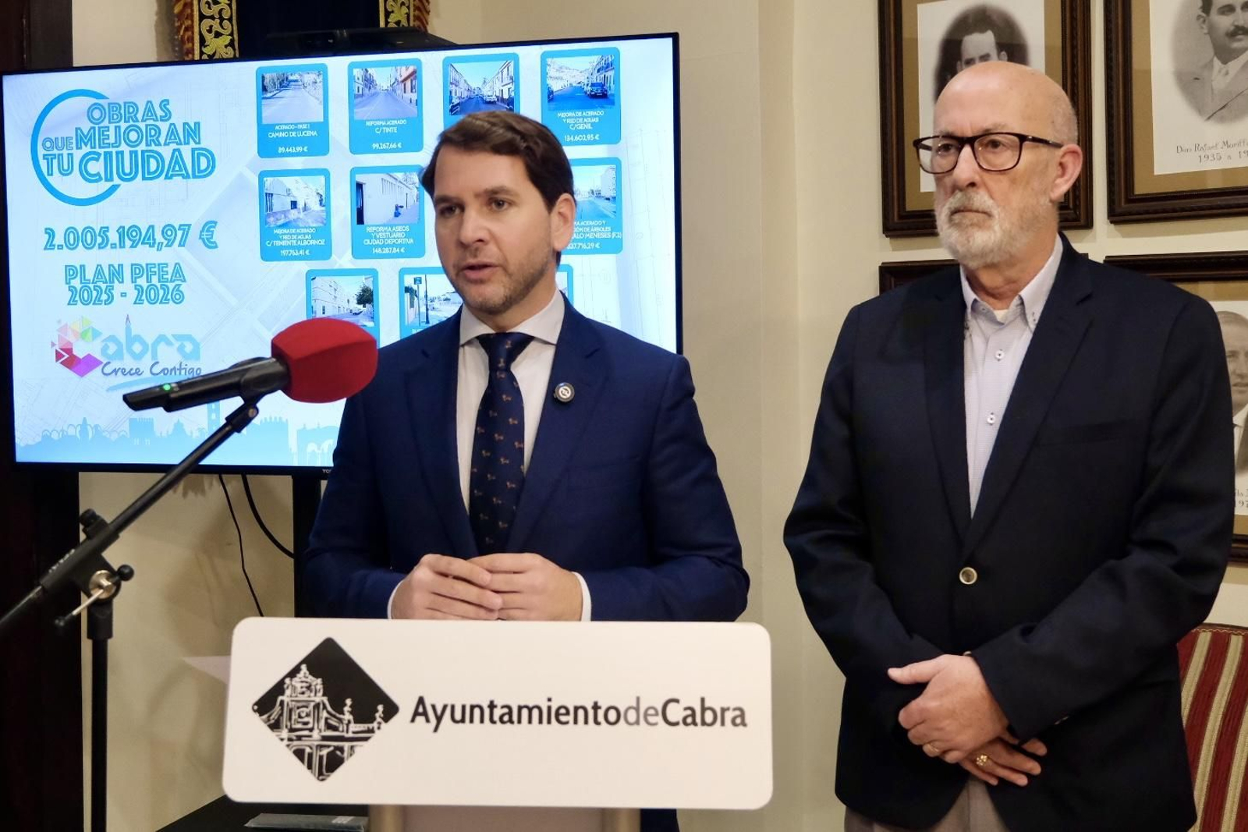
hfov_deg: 49.5
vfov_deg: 34.2
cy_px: 416
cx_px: 624
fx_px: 1352
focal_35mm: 39
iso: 5000
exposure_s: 1/160
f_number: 4
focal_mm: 26
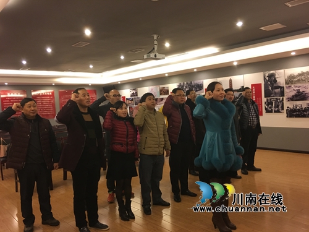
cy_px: 116
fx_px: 259
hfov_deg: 61.7
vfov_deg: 48.2
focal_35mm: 29
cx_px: 154
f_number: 2.2
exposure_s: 1/20
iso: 200
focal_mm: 4.15
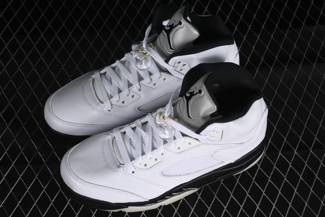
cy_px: 108
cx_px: 162
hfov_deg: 27.0
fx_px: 677
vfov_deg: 18.2
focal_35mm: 75
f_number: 8
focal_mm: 50
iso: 160
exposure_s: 1/80
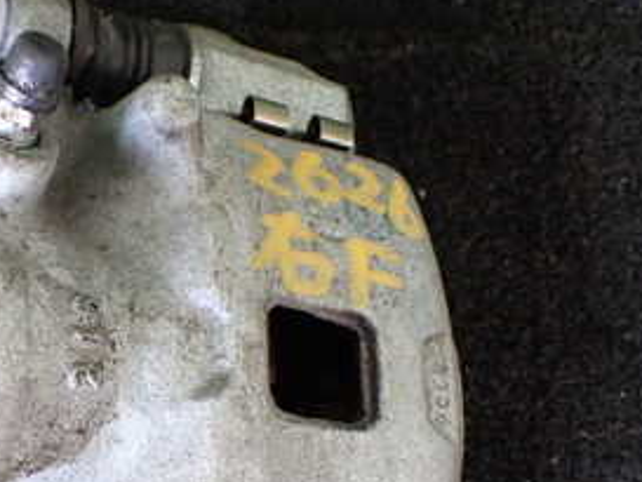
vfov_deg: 21.9
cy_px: 404
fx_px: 1225
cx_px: 179
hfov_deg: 29.0
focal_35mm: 66
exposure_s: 1/125
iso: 640
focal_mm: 5.4
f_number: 2.3
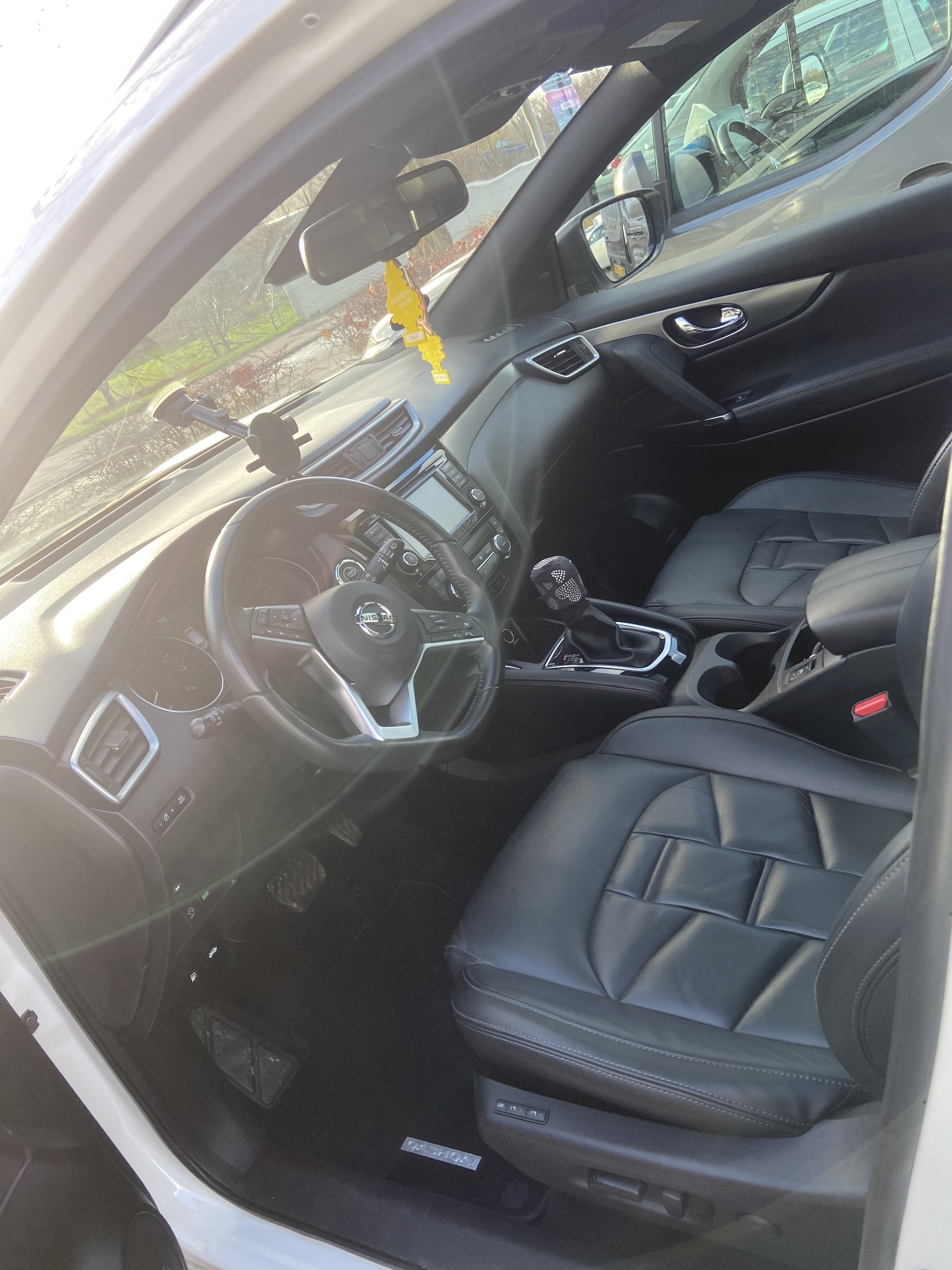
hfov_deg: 53.1
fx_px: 953
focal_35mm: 26
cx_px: 476
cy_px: 635
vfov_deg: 67.3
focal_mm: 4.25
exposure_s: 1/122
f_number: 1.8
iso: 40
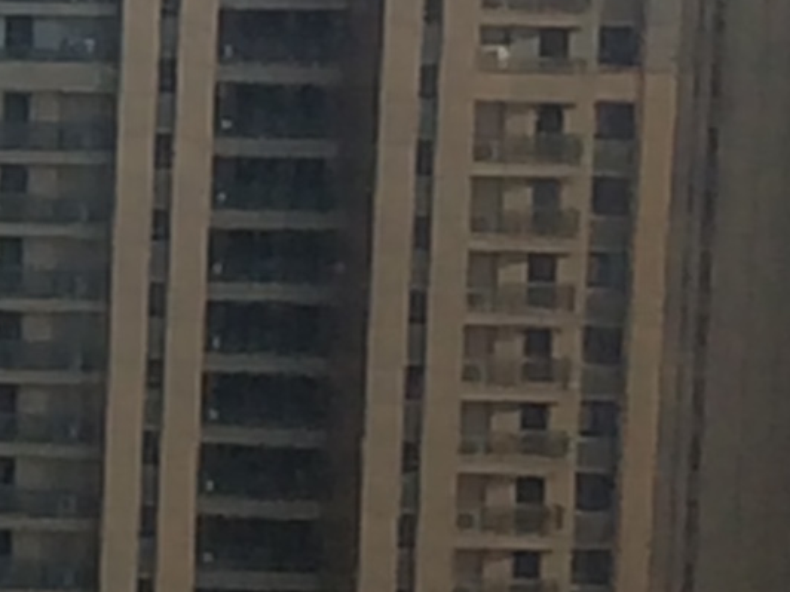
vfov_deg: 8.3
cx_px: -1420
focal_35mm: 178
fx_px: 4062
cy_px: -25
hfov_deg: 9.3
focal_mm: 4.15
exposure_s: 1/442
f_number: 2.2
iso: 32
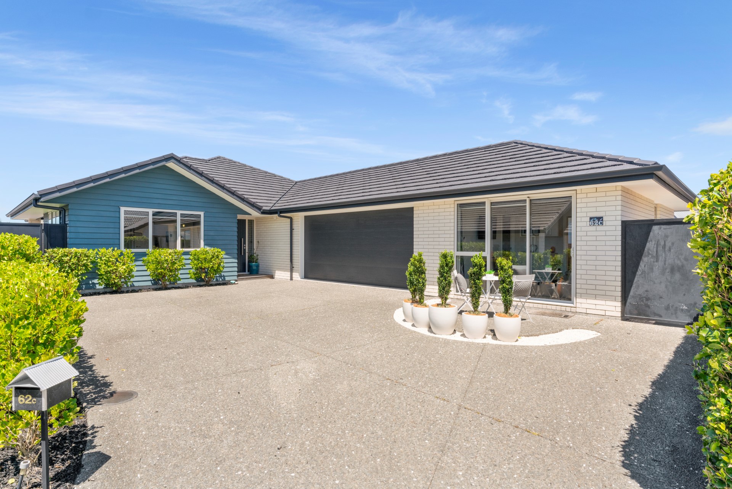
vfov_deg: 64.6
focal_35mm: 19
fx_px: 386
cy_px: 244
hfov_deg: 86.9
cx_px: 366
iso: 640
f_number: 14
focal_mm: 19
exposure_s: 1/160
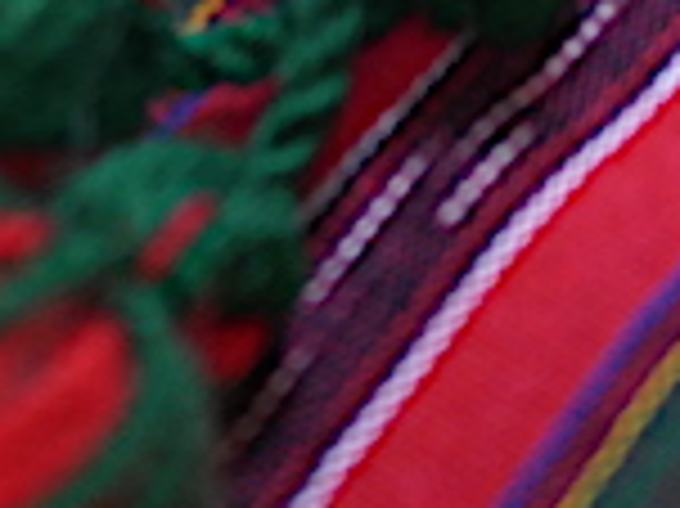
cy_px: -216
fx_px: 4161
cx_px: -47
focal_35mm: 212
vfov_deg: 6.9
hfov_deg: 9.3
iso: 1000
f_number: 1.7
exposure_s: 1/60
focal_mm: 25
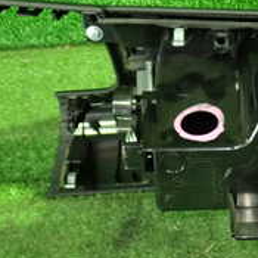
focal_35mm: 91
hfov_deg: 18.0
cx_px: 323
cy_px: 124
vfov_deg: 19.1
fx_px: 767
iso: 800
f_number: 2.3
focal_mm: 5.4
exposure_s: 1/25
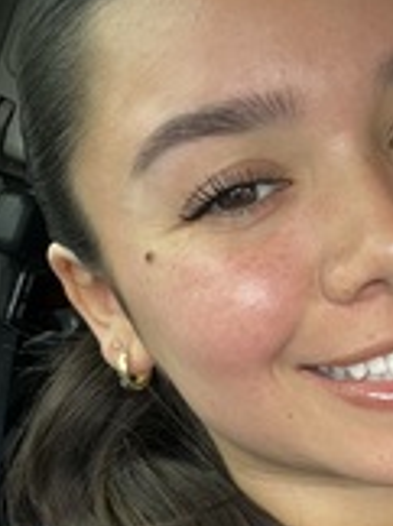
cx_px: 278
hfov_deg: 20.6
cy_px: 432
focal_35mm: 71
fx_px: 1078
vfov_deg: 26.8
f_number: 2.2
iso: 100
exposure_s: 1/105
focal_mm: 2.71
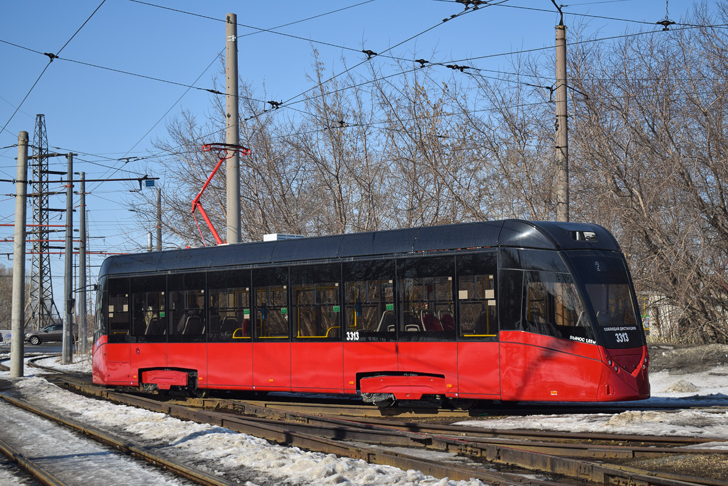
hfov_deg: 32.9
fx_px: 1234
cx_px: 363
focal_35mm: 61
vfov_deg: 22.3
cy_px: 246
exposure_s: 1/1000
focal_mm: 40
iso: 100
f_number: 6.3
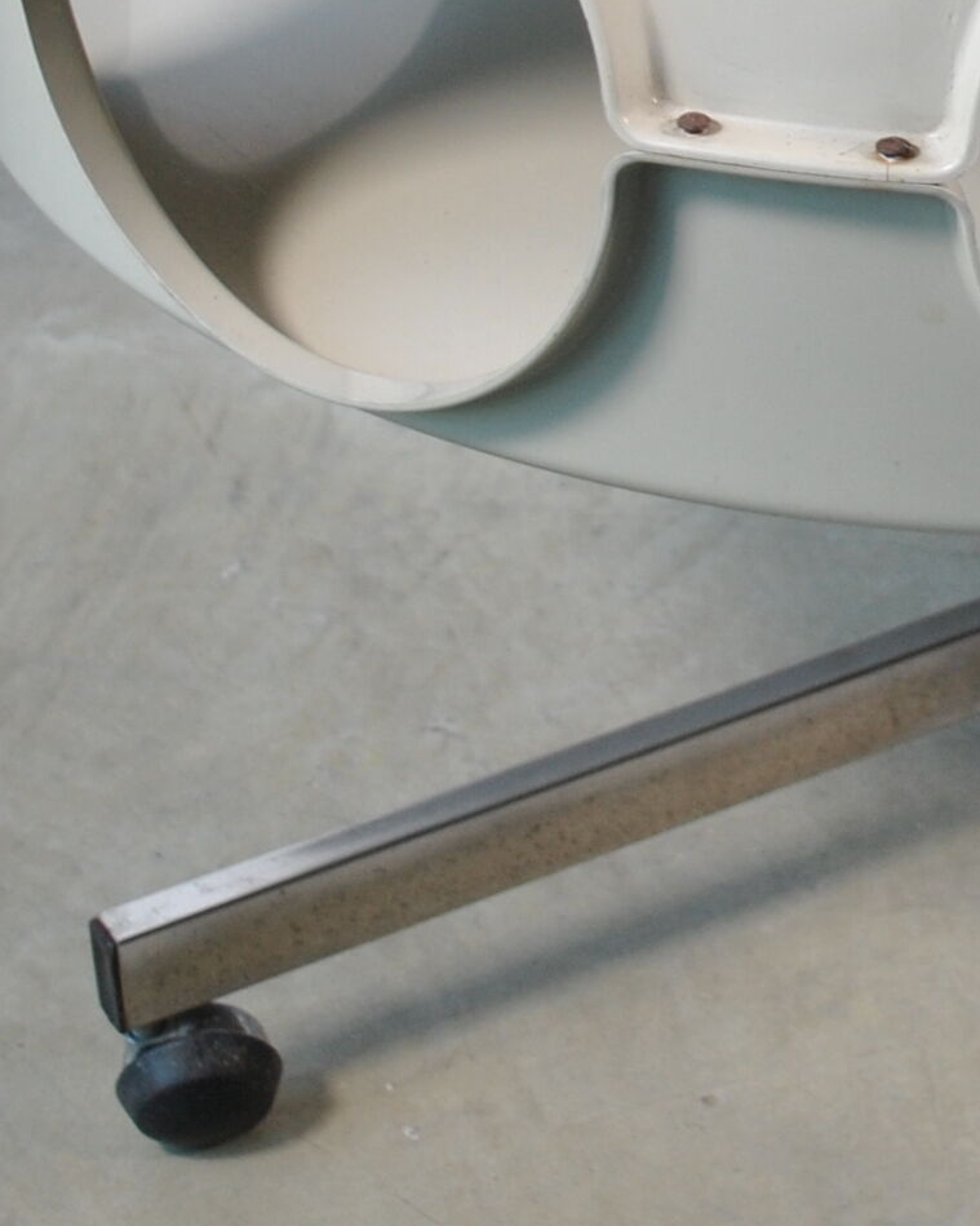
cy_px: -36
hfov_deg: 11.0
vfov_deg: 13.7
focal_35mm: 138
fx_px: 5004
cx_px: 1167
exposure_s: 1/80
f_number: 4
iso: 200
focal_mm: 24
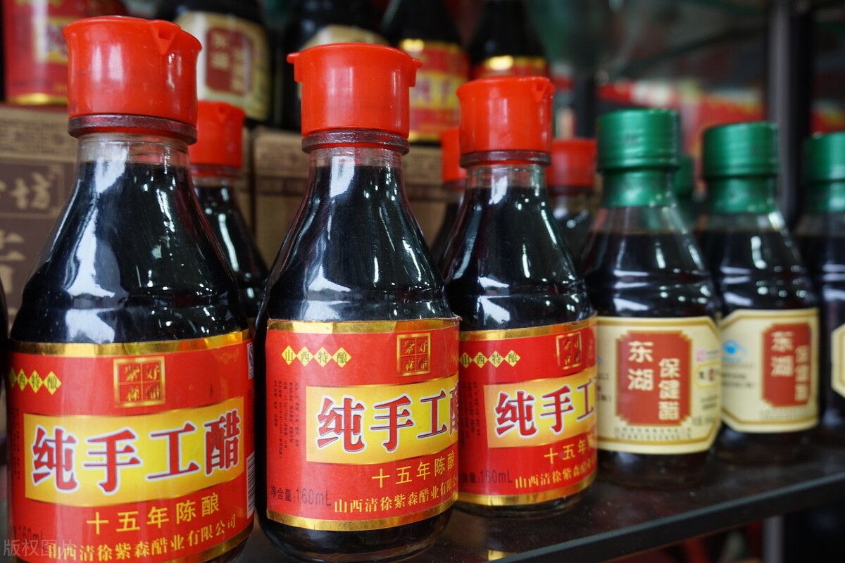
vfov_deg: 43.6
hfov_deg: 61.9
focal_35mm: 30
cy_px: 282
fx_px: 704
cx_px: 422
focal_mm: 20
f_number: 4.5
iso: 100
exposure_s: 1/20
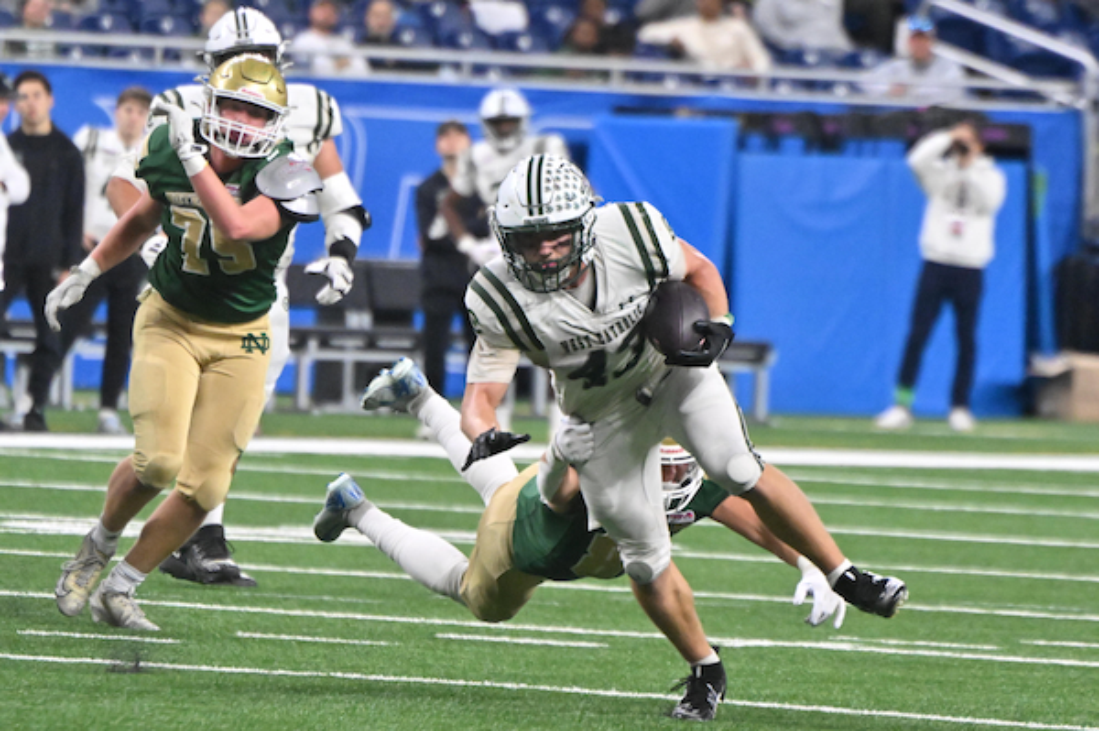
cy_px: 366
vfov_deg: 3.8
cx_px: 550
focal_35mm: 360
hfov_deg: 5.7
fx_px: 10981
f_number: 5.6
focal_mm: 360
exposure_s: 1/1600
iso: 8000
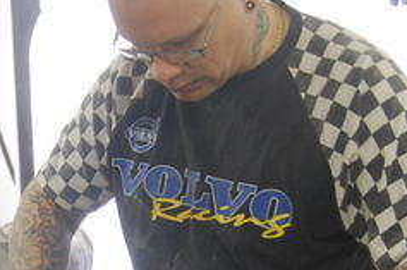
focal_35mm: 93
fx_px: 1053
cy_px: 335
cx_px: 26
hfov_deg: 21.3
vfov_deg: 14.1
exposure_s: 1/13
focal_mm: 23
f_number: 3.8
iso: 800
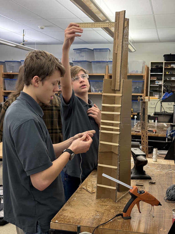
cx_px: 88
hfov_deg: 30.3
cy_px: 117
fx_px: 324
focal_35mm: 48
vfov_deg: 39.7
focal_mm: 6.76
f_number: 1.78
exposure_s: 1/60
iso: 160
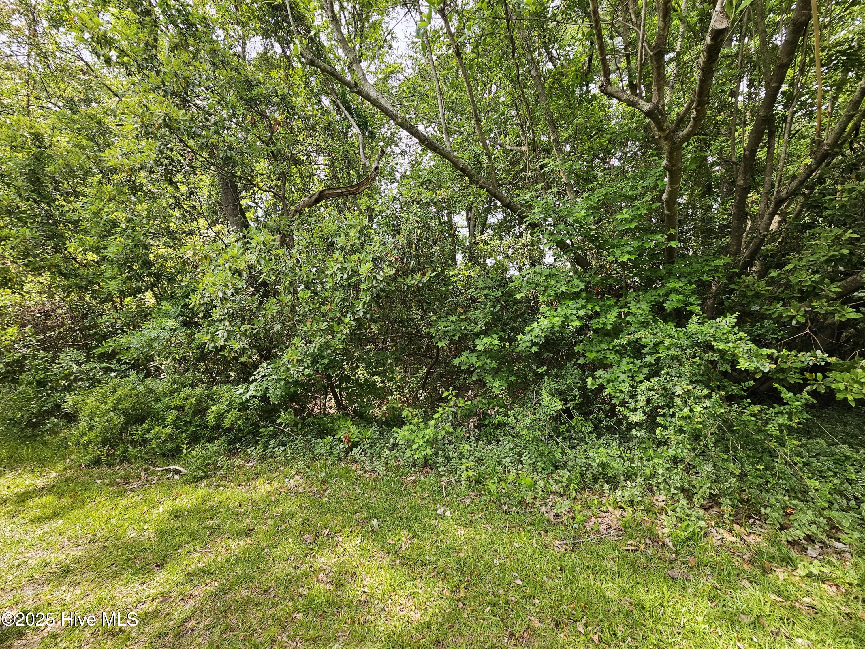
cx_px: 432
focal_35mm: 13
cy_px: 324
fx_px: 325
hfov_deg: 106.2
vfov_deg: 89.9
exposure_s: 1/151
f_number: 2.2
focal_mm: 2.2
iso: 50
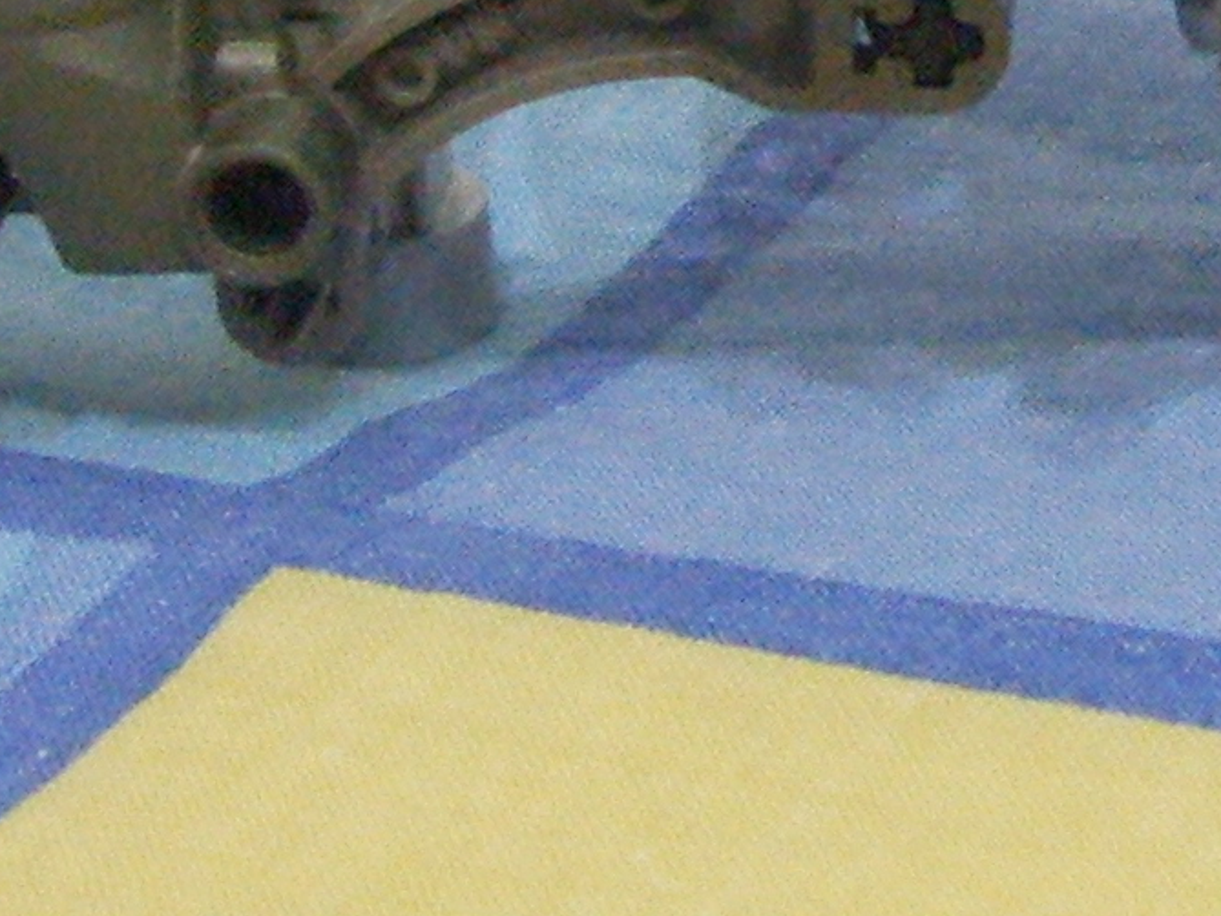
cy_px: -259
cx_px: 1287
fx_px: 5327
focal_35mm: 151
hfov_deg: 12.9
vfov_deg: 9.7
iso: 150
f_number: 3.5
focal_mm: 6.6
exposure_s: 1/6
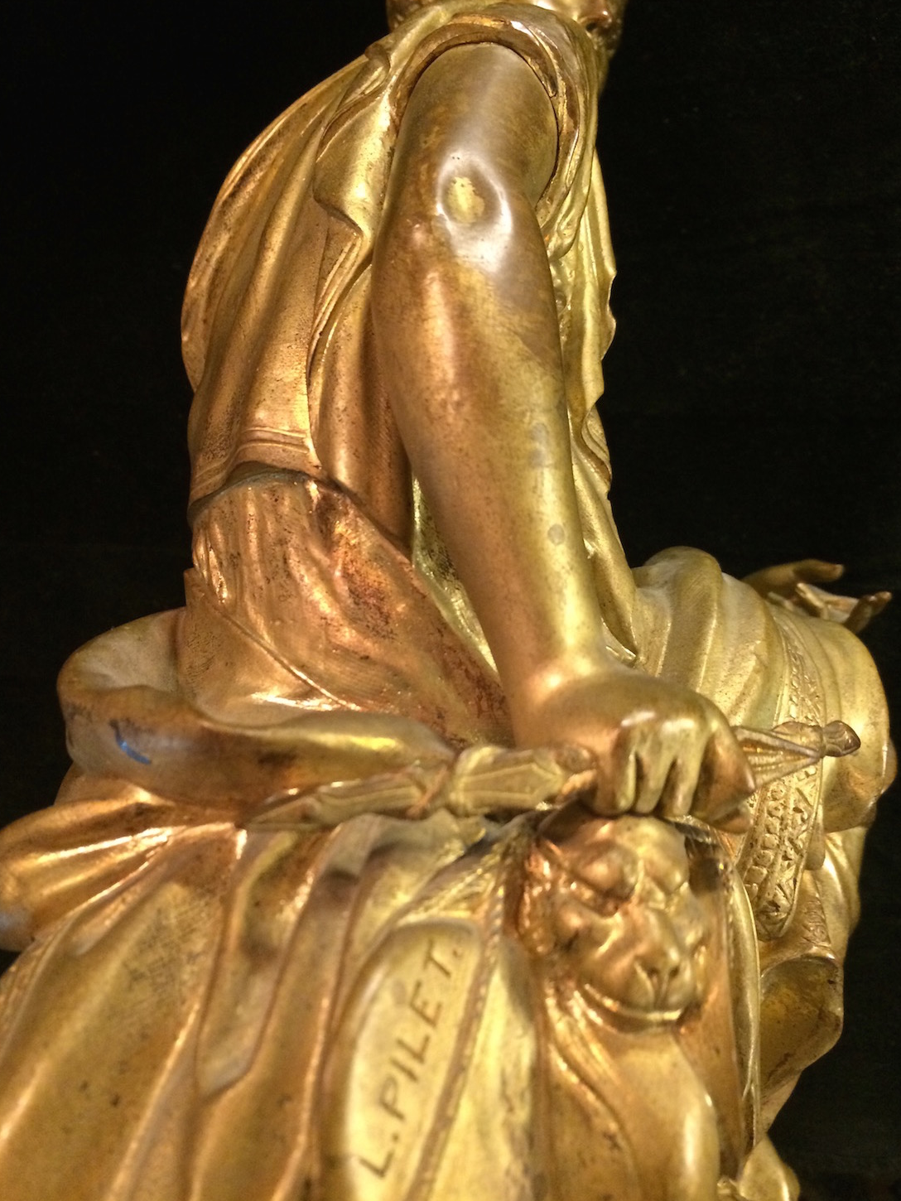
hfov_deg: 46.8
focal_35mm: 30
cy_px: 584
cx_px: 460
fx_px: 1041
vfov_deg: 59.9
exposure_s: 1/20
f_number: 2.2
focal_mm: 4.15
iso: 320
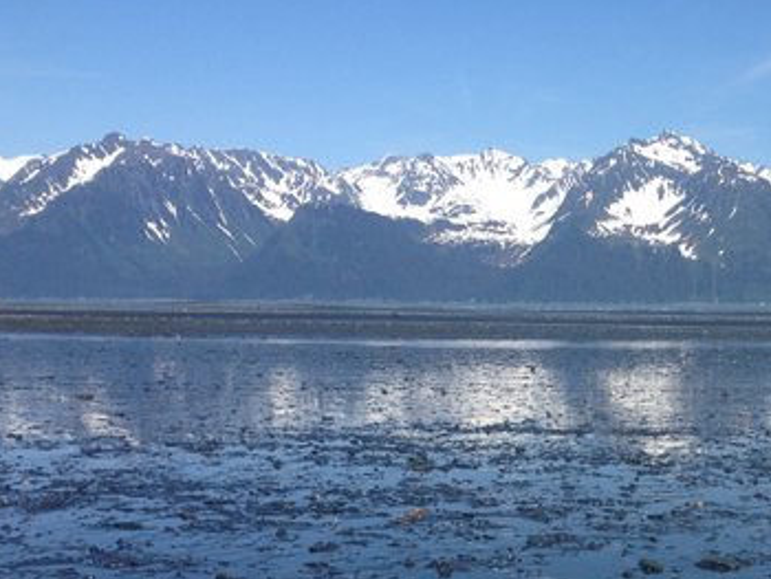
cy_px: 482
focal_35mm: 65
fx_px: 1449
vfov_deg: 22.2
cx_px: 659
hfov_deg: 28.9
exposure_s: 1/1905
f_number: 2.4
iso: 50
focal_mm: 4.28
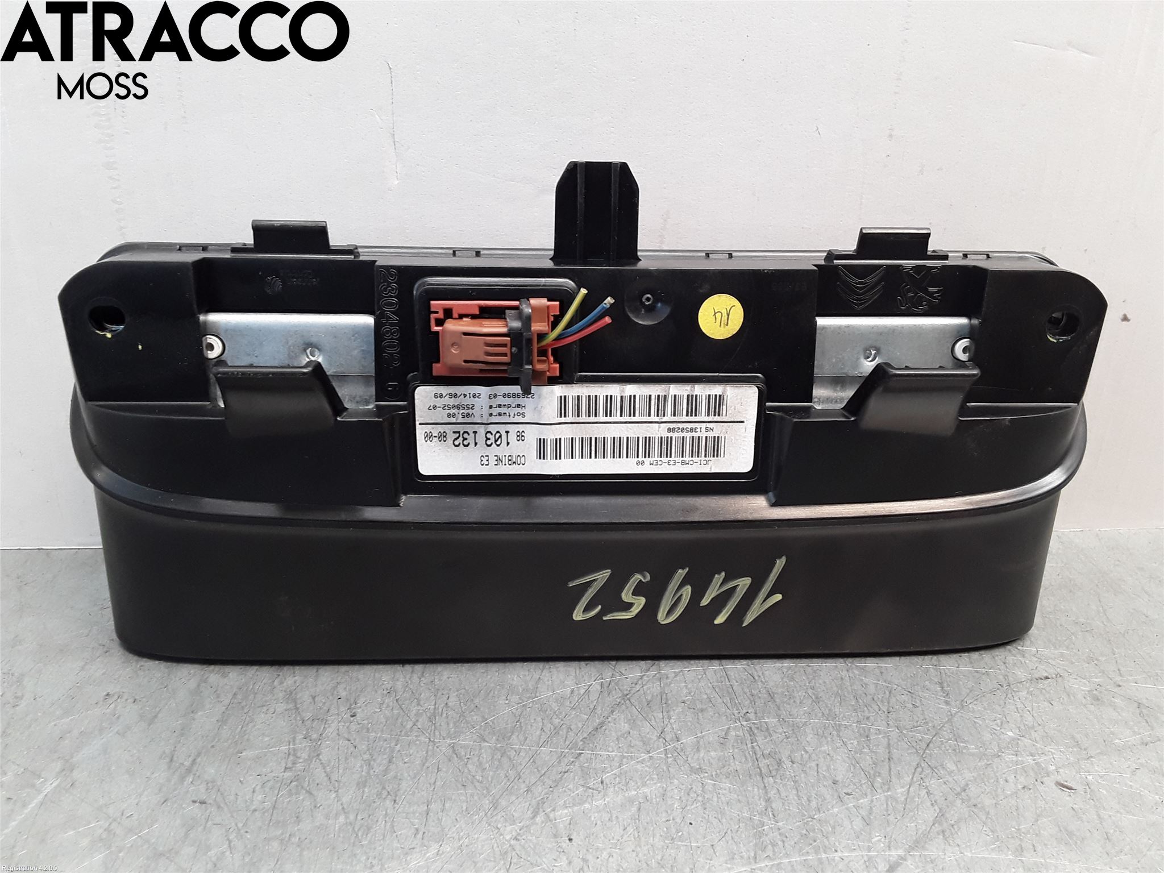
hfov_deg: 63.4
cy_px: 436
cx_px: 582
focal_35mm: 28
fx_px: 942
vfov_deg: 49.7
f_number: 1.9
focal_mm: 2.91
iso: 64
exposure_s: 1/50
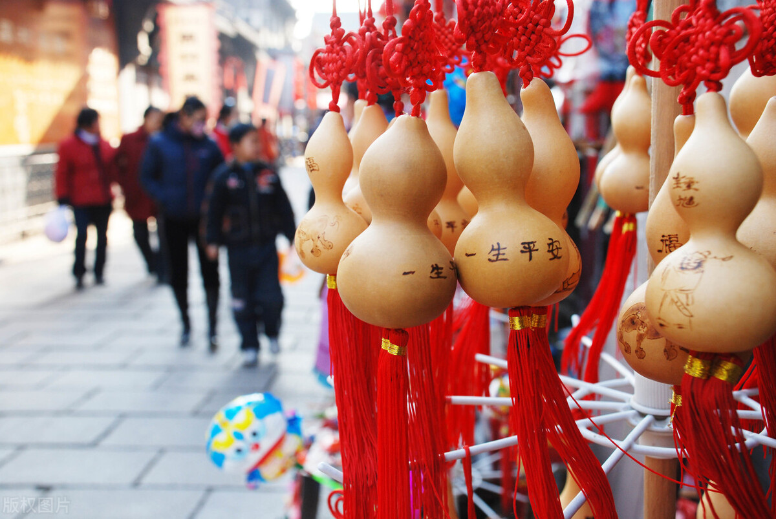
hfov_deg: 46.4
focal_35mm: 42
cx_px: 388
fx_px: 906
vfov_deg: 32.0
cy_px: 260
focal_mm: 28
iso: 200
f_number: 5.6
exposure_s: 1/100
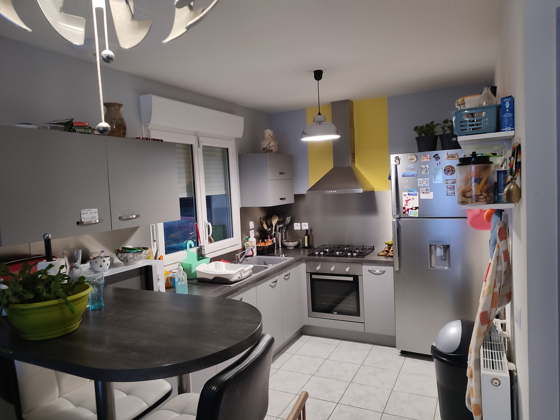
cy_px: 210
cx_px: 280
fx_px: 388
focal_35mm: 24
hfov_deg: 71.6
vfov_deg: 56.8
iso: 411
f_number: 1.89
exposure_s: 1/25
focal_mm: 5.89
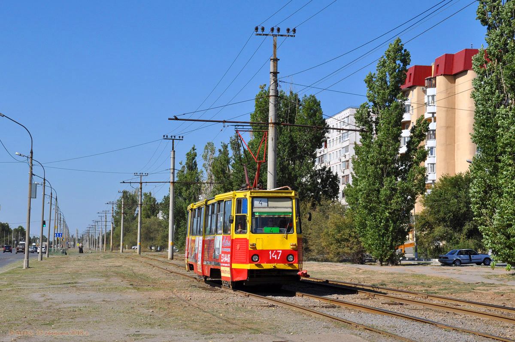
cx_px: 258
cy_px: 171
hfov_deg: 33.4
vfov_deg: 22.6
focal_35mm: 60
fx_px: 857
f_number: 9
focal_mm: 40
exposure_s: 1/640
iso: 200
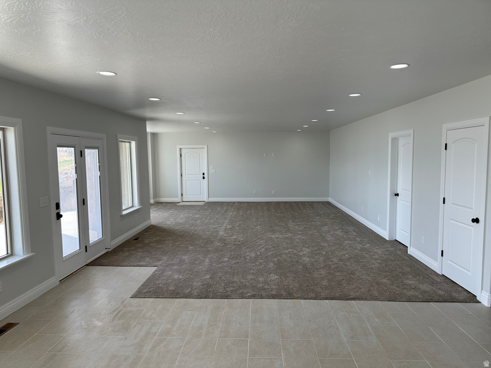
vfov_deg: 56.8
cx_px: 246
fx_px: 340
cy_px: 184
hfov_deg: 71.6
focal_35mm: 24
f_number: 1.78
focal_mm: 6.86
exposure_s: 1/309
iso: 80
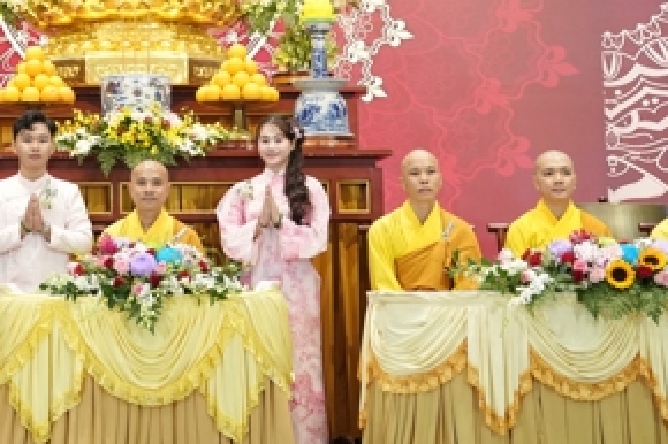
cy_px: 47
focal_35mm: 103
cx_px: 101
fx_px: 1910
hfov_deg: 19.6
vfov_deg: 13.2
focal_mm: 46
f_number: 2.8
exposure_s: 1/320
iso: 3200
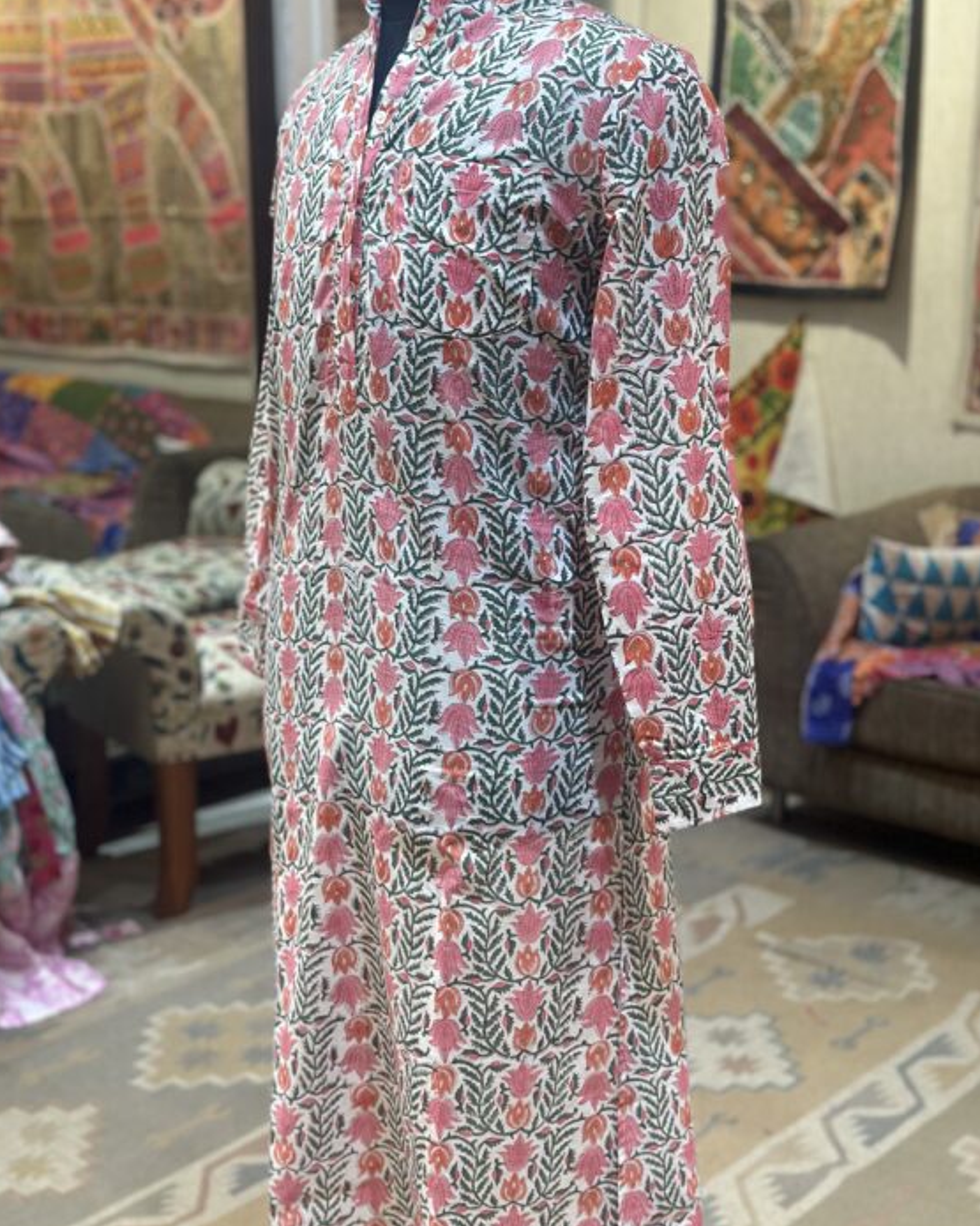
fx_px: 1958
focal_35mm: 54
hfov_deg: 28.1
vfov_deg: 34.7
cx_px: 464
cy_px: 564
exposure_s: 1/91
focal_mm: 6.86
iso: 125
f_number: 1.78
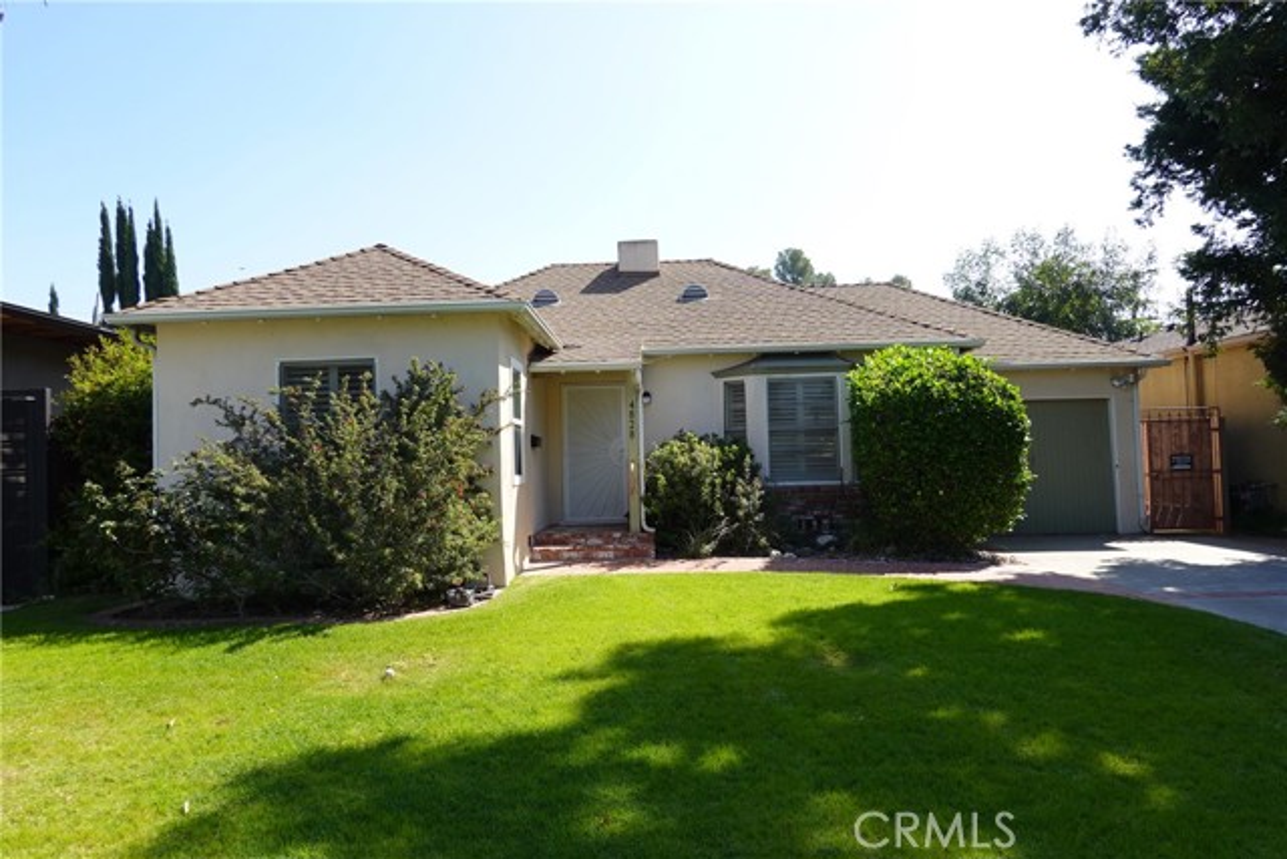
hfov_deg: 73.7
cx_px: 644
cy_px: 430
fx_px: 858
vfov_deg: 53.2
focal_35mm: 24
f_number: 5.6
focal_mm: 9
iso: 100
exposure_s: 1/200
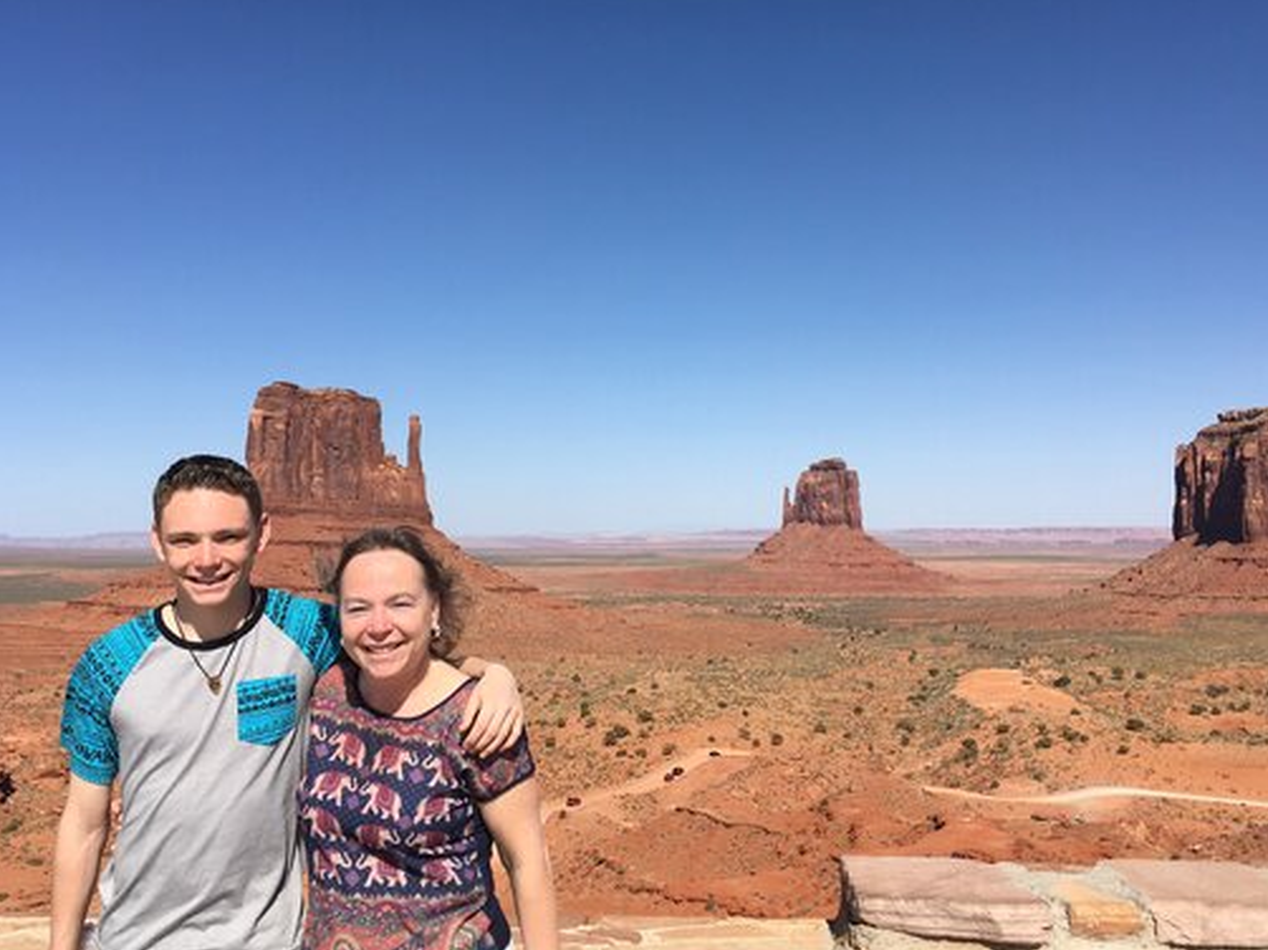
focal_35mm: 37
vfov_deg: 38.6
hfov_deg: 50.1
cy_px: 427
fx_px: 1355
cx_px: 667
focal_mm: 4.15
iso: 25
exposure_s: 1/2481
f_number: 2.2
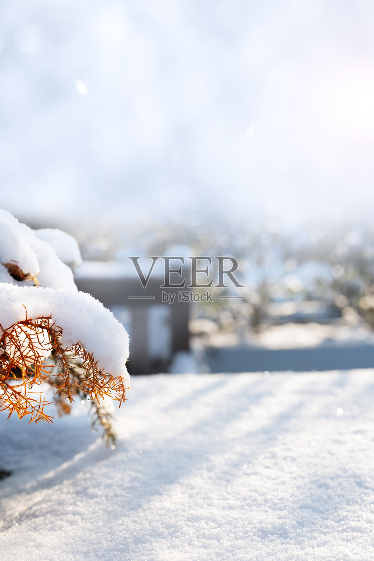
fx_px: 779
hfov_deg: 27.0
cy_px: 280
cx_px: 187
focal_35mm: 50
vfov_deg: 39.6
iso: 100
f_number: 5.6
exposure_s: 1/250
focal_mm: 50
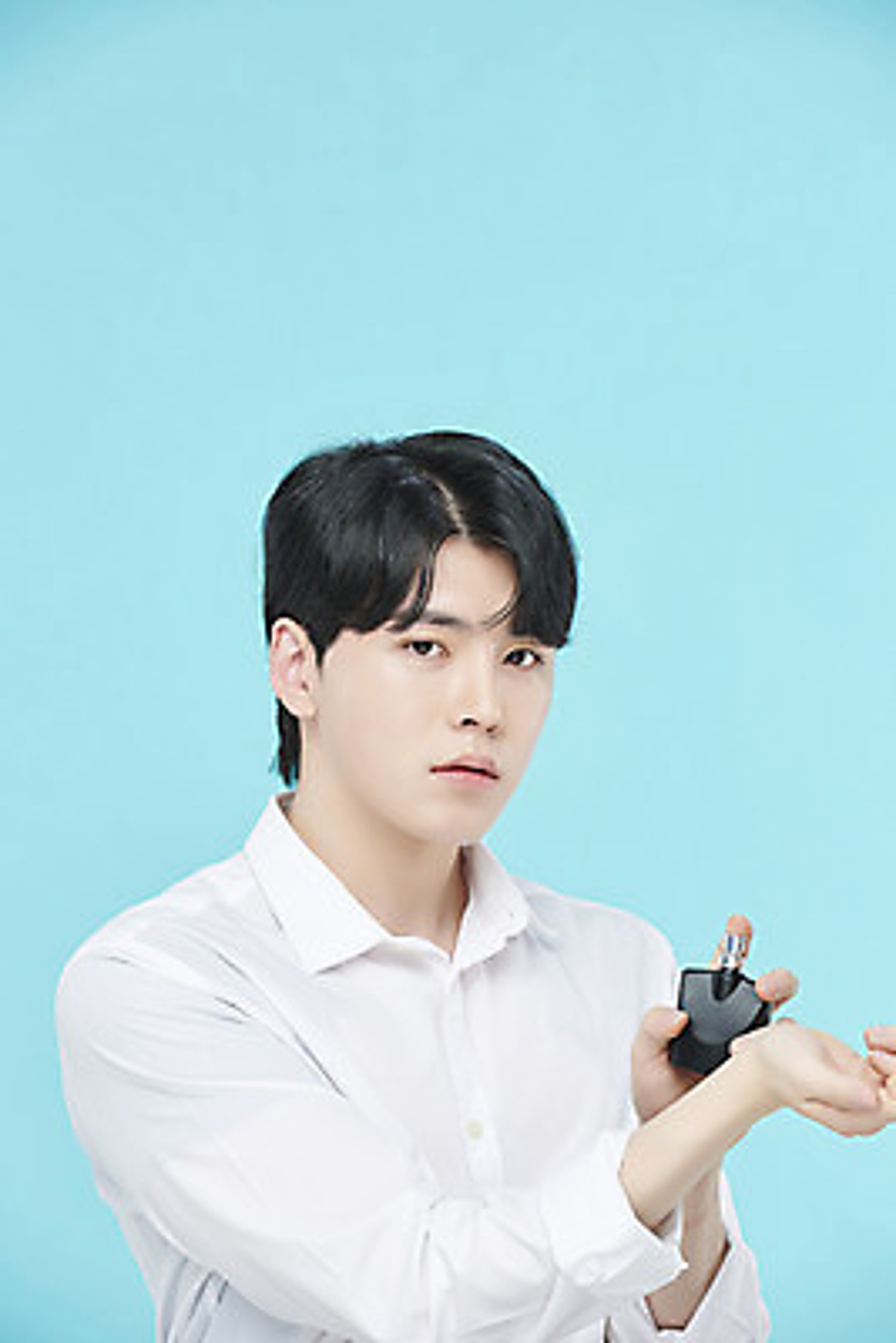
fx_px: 5035
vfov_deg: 15.2
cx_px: 448
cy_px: 672
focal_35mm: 135
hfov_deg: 10.2
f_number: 7.1
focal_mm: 135
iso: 64
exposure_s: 1/125
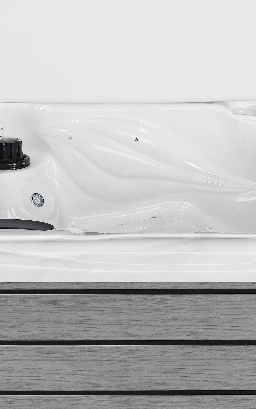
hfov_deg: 10.5
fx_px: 1395
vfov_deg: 16.7
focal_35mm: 125
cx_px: 178
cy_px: 252
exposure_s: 1/50
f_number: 8
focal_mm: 50
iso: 200
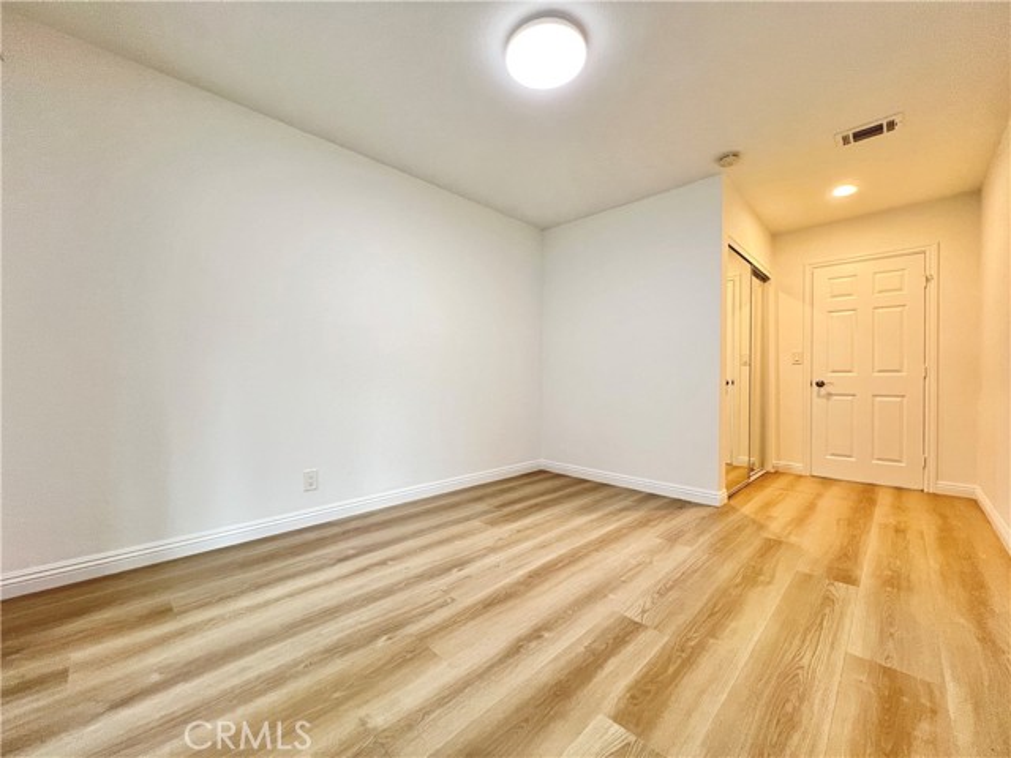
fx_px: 380
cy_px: 379
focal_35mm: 13
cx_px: 506
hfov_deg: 106.2
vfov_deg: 89.9
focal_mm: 1.57
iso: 250
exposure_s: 1/60
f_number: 1.8
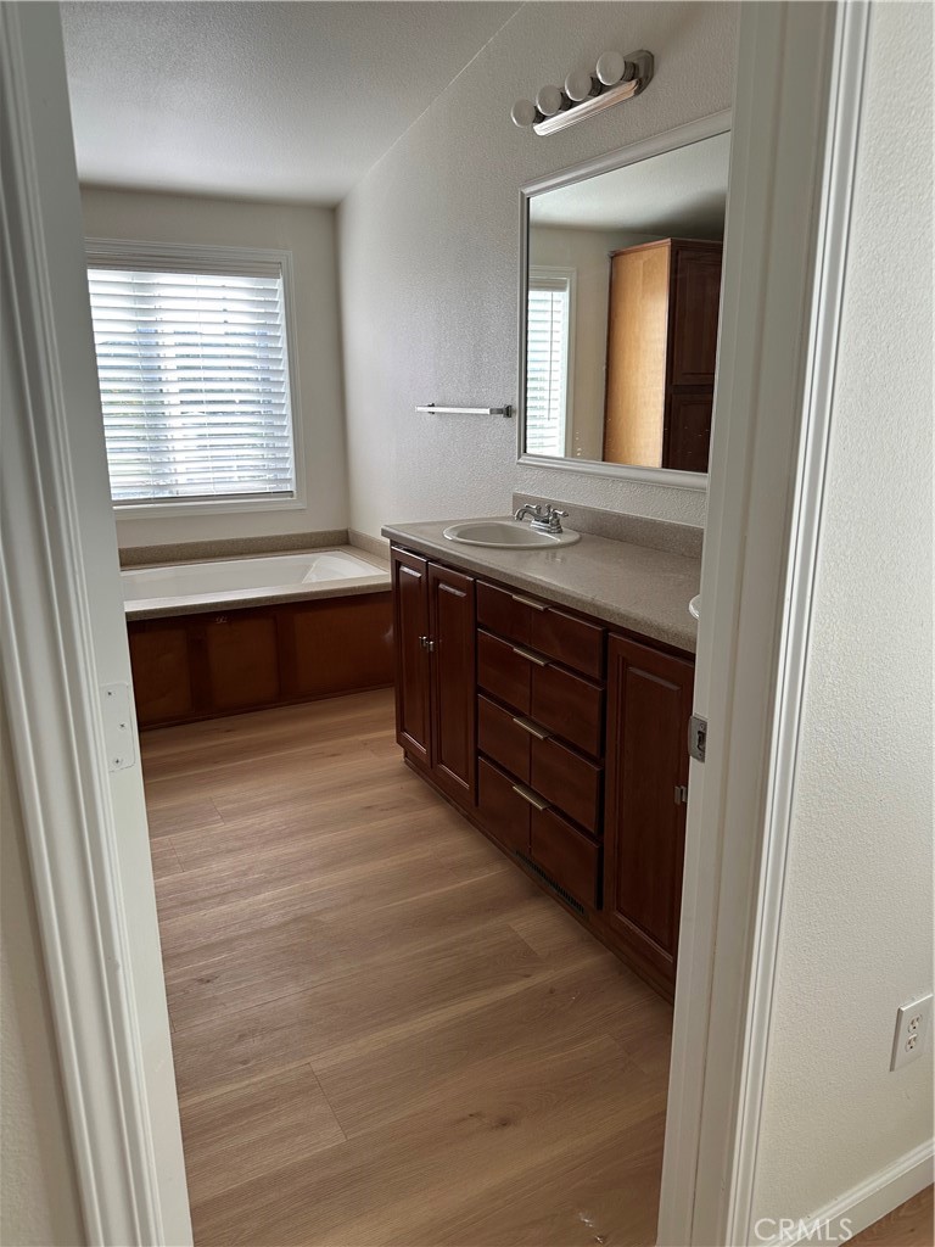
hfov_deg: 56.8
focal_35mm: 24
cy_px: 624
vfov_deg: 71.6
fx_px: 864
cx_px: 468
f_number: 1.78
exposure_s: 1/370
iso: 80
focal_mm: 6.86
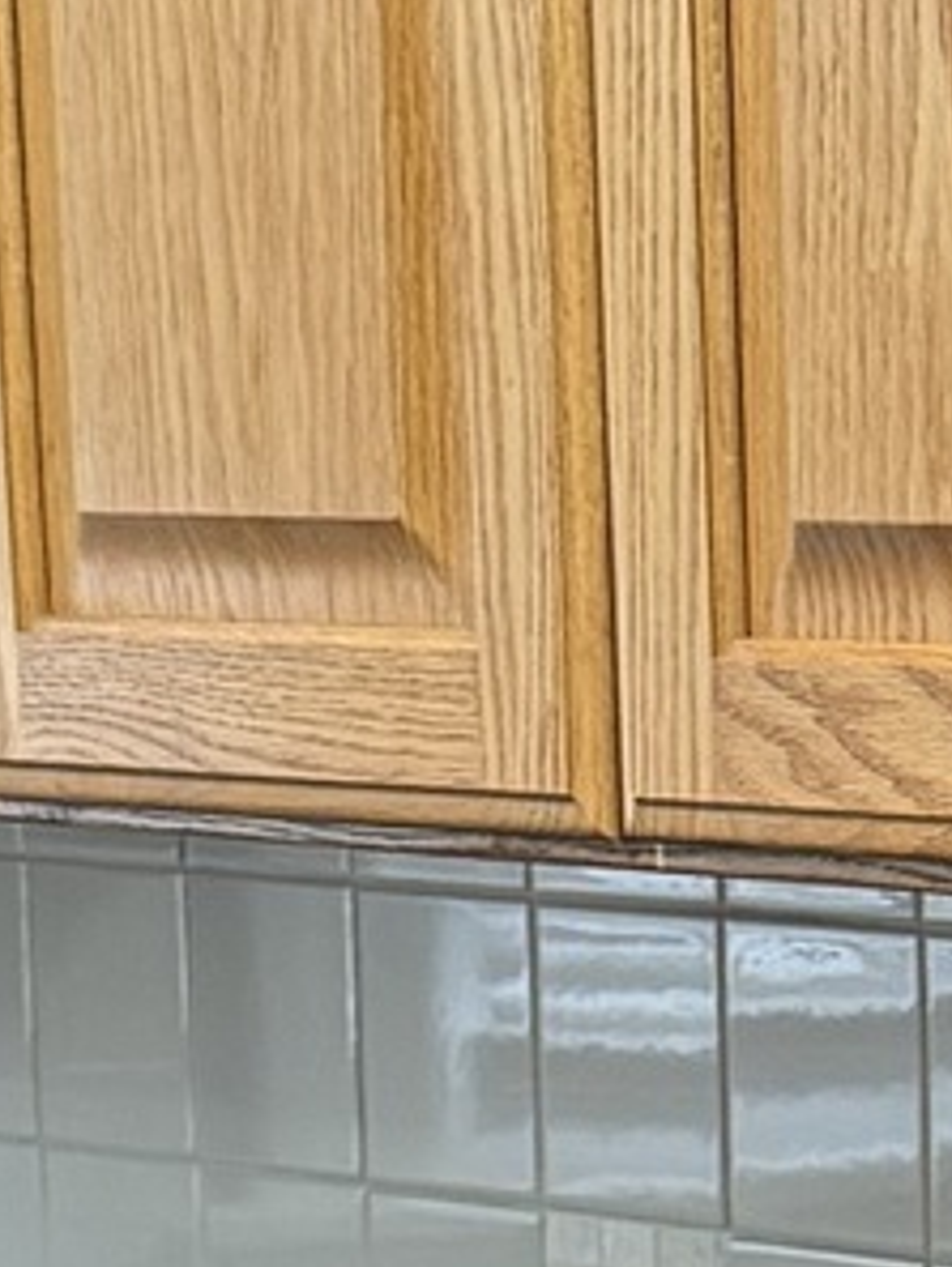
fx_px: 6816
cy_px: 2270
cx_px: 1545
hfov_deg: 7.8
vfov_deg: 10.1
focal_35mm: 186
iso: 400
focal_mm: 6.76
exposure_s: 1/60
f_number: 1.78
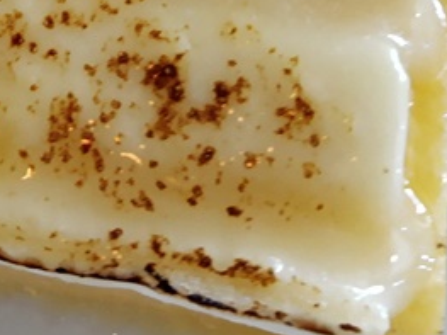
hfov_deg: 23.8
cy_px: -170
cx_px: 15
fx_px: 1020
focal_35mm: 79
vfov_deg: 16.9
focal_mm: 3.95
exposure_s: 1/20
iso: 782
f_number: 1.8
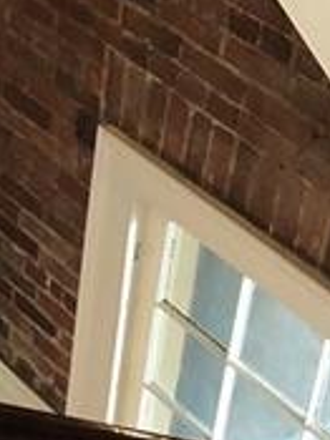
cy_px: 98
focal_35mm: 123
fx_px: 1565
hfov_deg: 11.4
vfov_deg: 15.9
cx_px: -204
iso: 64
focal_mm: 3.99
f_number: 1.8
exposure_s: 1/15
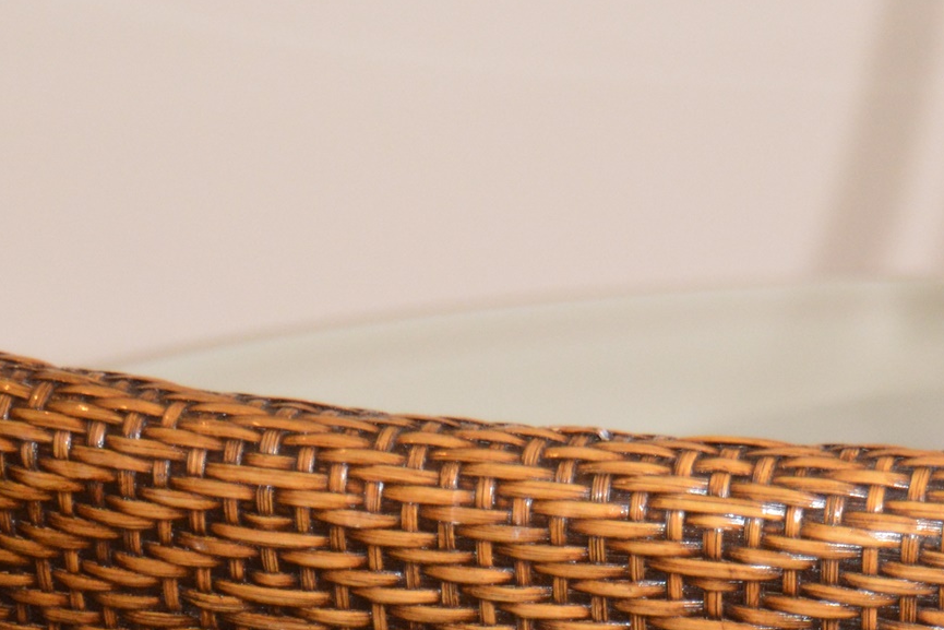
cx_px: 927
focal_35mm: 182
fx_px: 4773
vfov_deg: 7.5
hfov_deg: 11.2
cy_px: 792
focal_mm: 42
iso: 1600
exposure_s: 1/60
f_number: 5
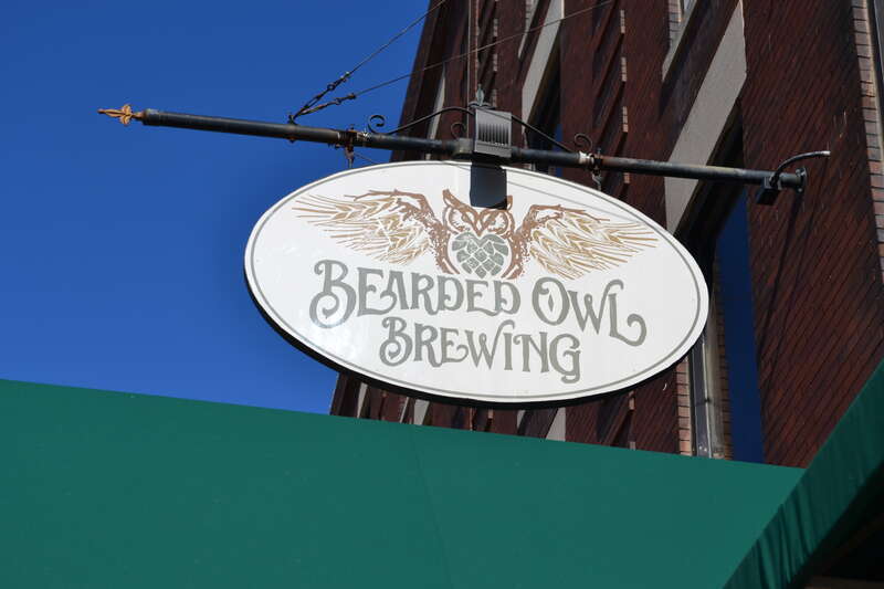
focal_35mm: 82
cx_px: 442
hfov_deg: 24.6
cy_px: 294
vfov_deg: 16.5
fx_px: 2025
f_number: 9
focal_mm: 55
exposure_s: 1/320
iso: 100
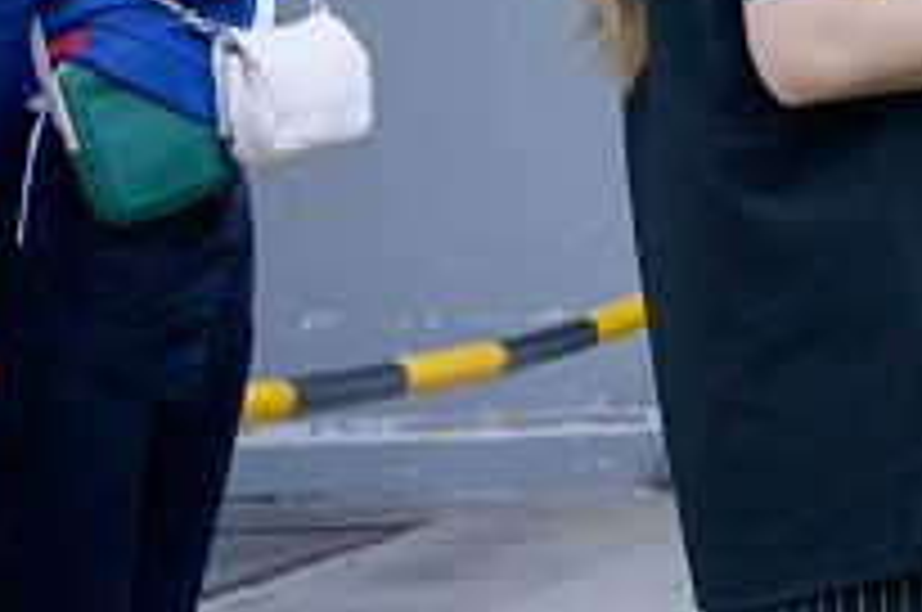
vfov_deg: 7.6
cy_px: -731
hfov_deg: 10.4
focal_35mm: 171
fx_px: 4373
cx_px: 2199
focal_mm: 35
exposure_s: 1/160
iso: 200
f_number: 5
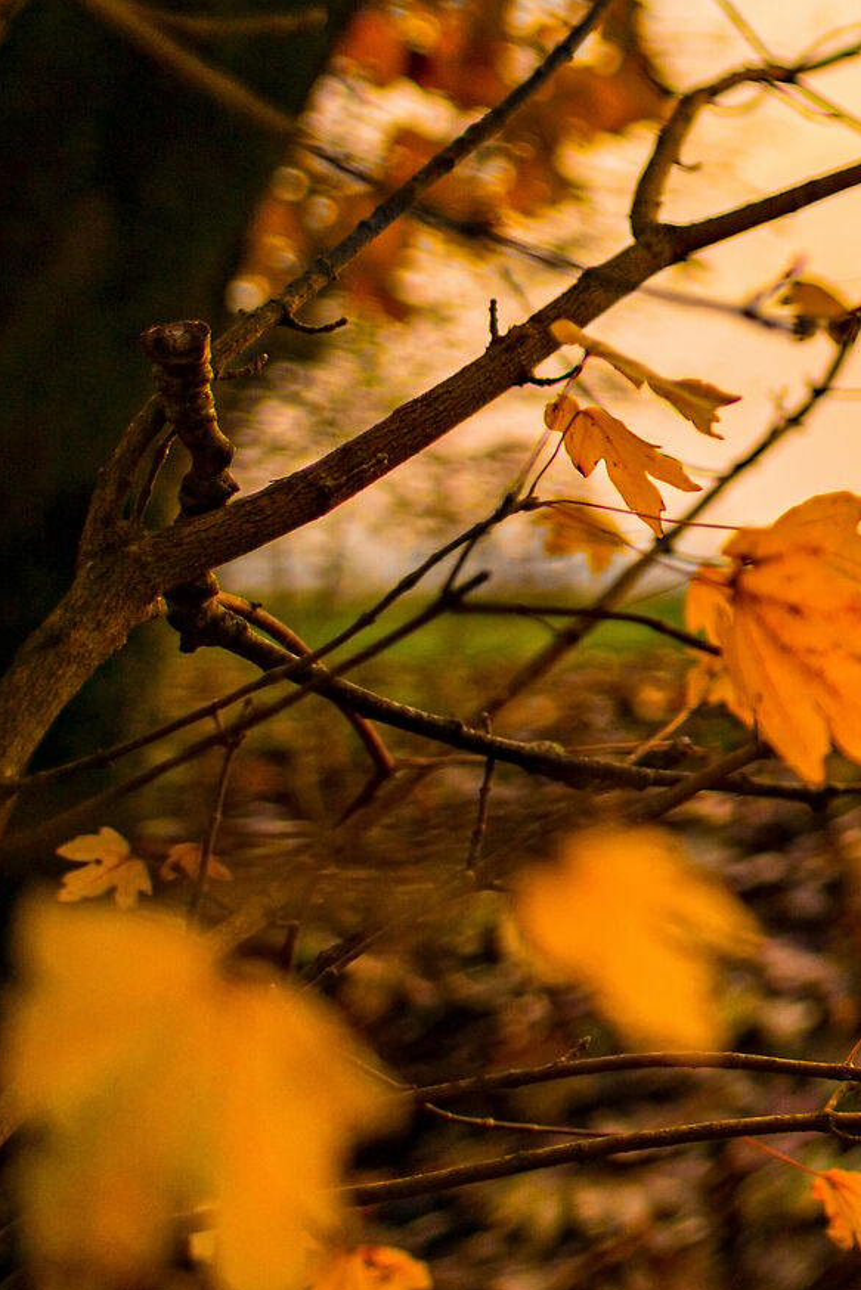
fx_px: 3442
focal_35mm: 96
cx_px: 1688
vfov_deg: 21.2
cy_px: 445
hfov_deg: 12.6
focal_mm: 35
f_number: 2
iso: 100
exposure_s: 1/640
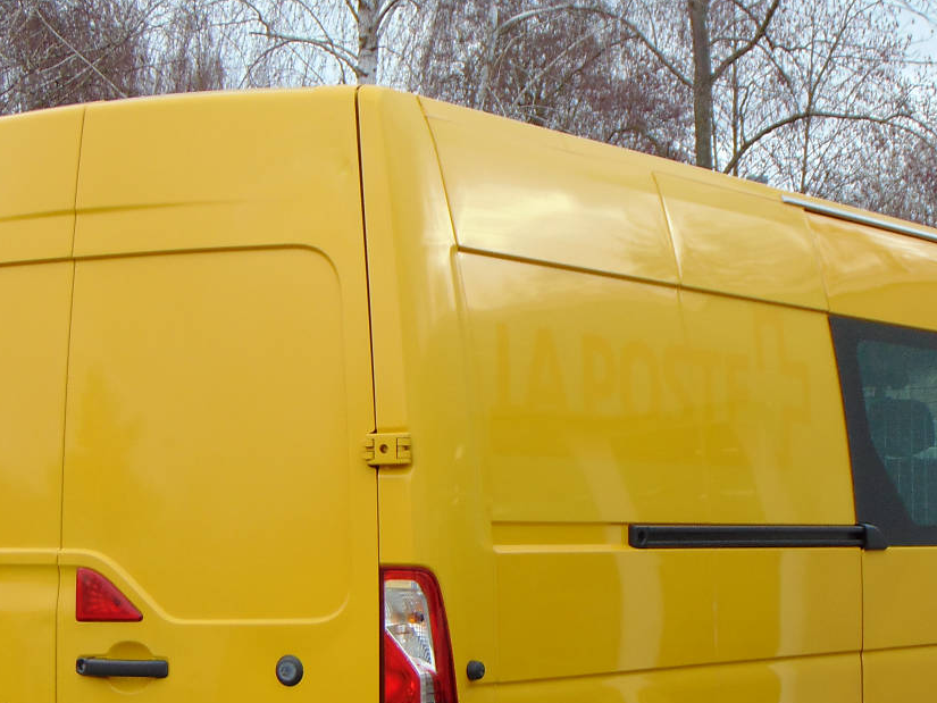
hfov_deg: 20.2
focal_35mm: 97
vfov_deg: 15.2
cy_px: 547
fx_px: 2626
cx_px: 493
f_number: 3.5
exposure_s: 1/50
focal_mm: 9
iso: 80
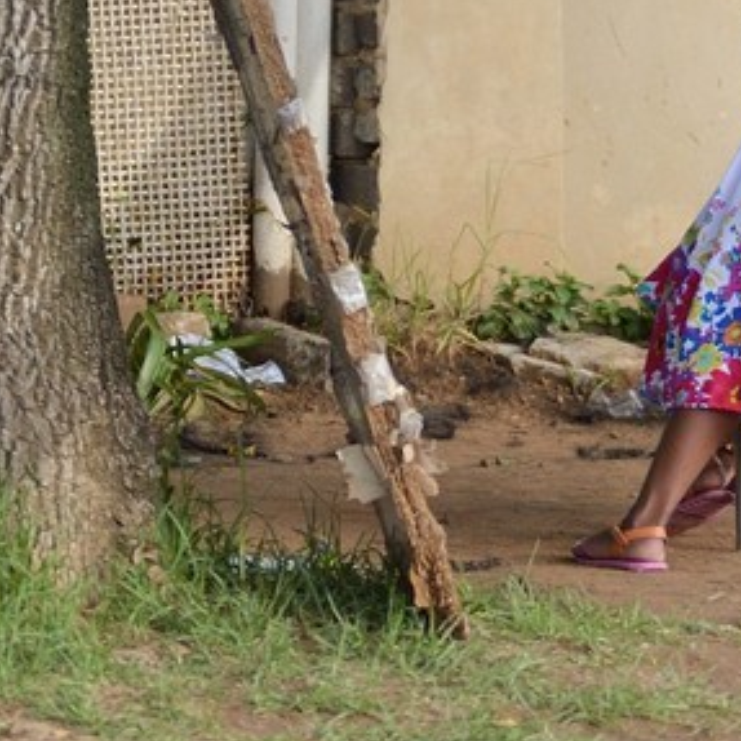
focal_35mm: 161
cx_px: -687
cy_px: -333
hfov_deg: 10.1
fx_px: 3899
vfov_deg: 10.5
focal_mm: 34
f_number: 2.8
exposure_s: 1/800
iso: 800
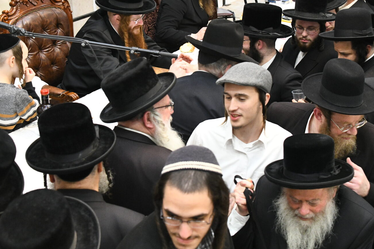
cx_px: 184
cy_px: 61
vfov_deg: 22.4
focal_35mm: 60
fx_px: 623
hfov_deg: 33.4
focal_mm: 38
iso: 5000
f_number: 5
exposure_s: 1/200
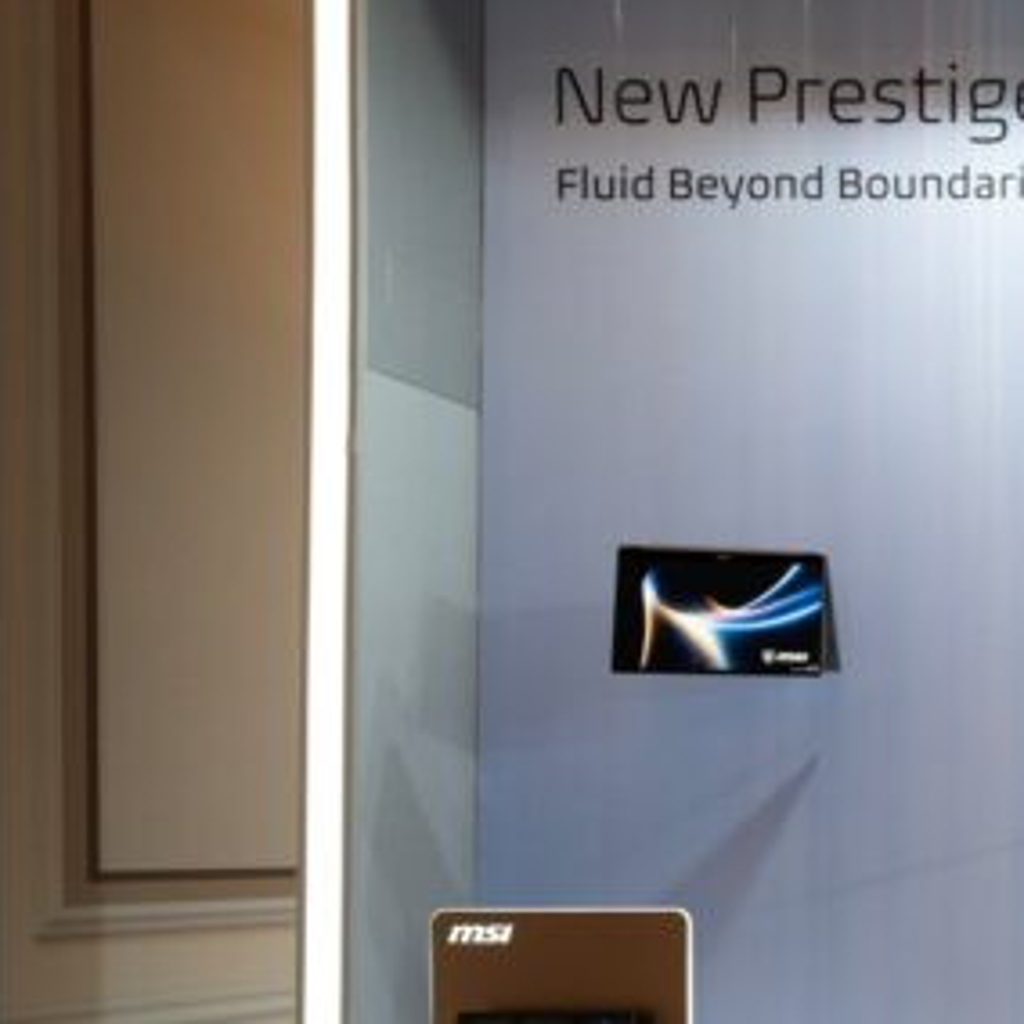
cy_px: 840
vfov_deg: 35.4
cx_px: 1641
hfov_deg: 25.0
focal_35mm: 46
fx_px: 1540
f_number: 4
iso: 250
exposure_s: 1/30
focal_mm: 15
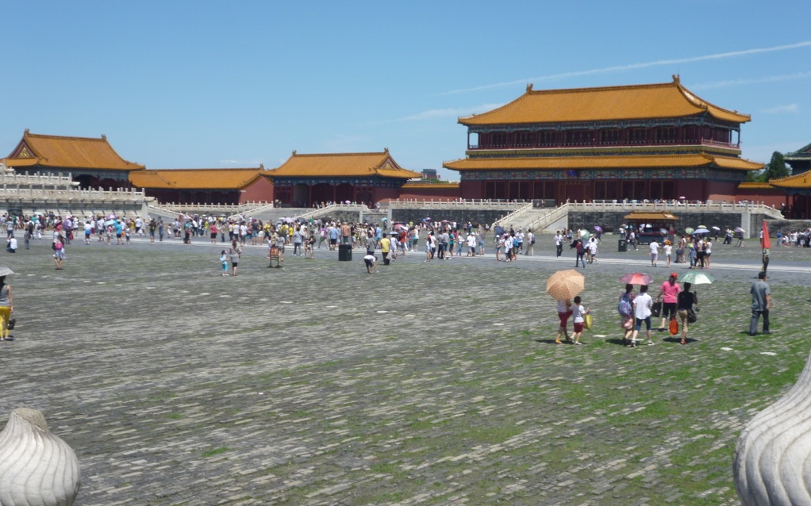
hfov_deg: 39.6
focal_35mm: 51
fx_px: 1127
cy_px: 238
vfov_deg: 25.3
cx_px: 406
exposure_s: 1/100
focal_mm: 8.6
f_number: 13
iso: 100
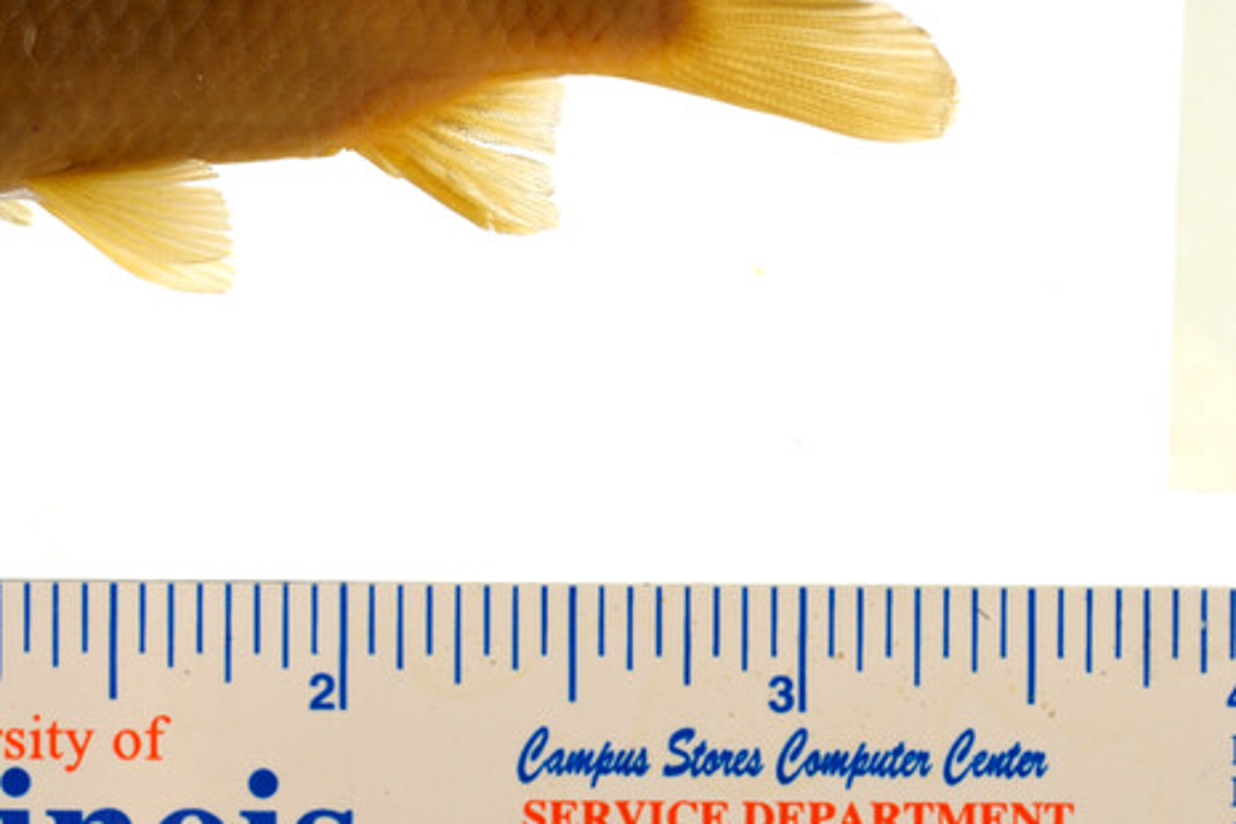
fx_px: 5321
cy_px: 222
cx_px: 832
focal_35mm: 155
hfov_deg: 13.2
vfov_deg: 8.8
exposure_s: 1/250
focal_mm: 60
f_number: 10
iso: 100
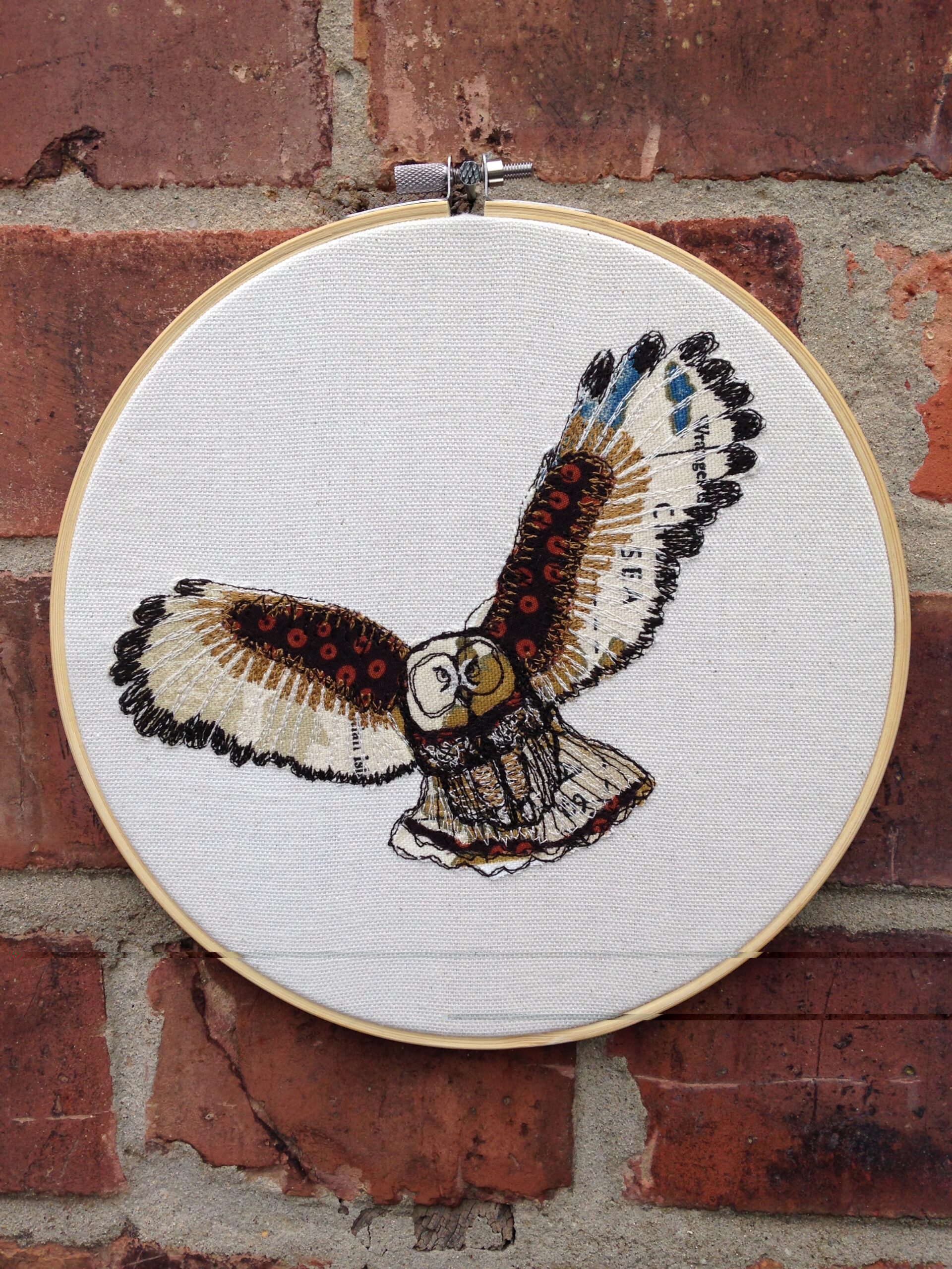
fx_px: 1210
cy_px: 634
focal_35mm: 33
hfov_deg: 42.9
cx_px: 476
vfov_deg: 55.4
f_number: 2.4
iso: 50
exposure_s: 1/238
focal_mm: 4.12
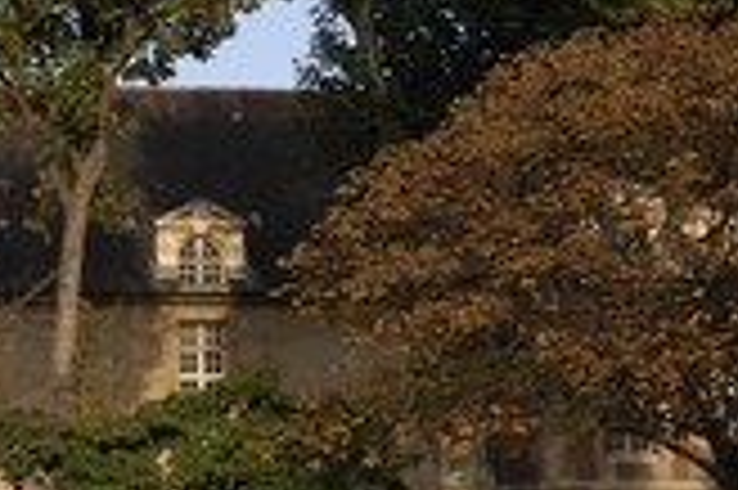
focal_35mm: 108
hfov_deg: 18.4
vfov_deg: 12.7
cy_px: 234
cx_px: -25
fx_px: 2212
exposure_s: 1/160
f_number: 7.1
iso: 160
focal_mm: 28
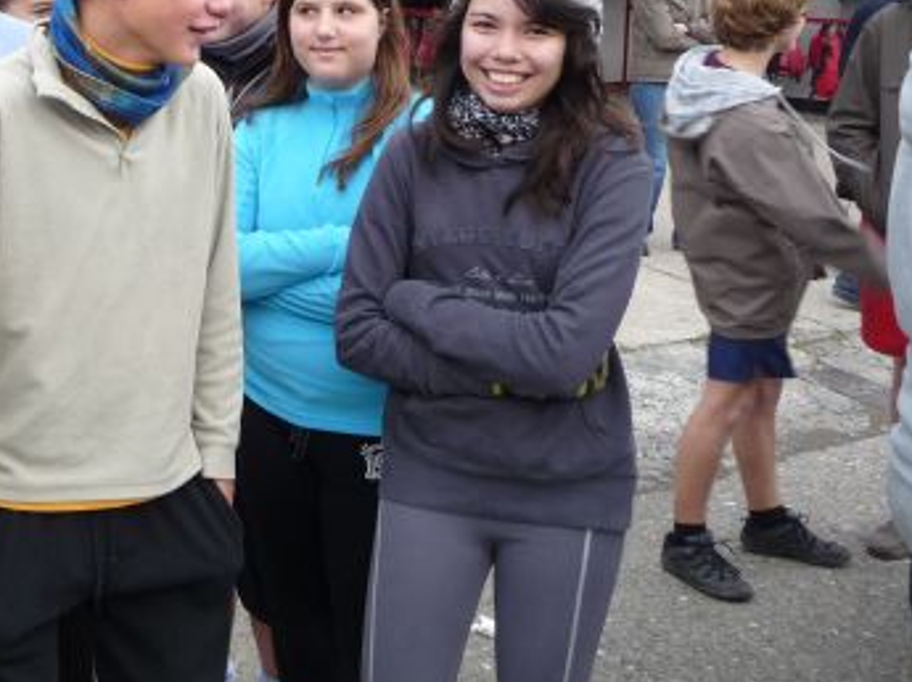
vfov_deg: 27.1
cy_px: 77
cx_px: 98
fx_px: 1369
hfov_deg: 34.8
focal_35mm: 52
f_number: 3.3
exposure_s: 1/60
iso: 100
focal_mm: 4.7
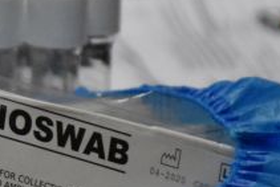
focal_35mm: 554
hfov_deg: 3.7
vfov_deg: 2.5
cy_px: 127
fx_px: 4312
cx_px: -73
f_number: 5.6
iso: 6400
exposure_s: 1/1250
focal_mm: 122
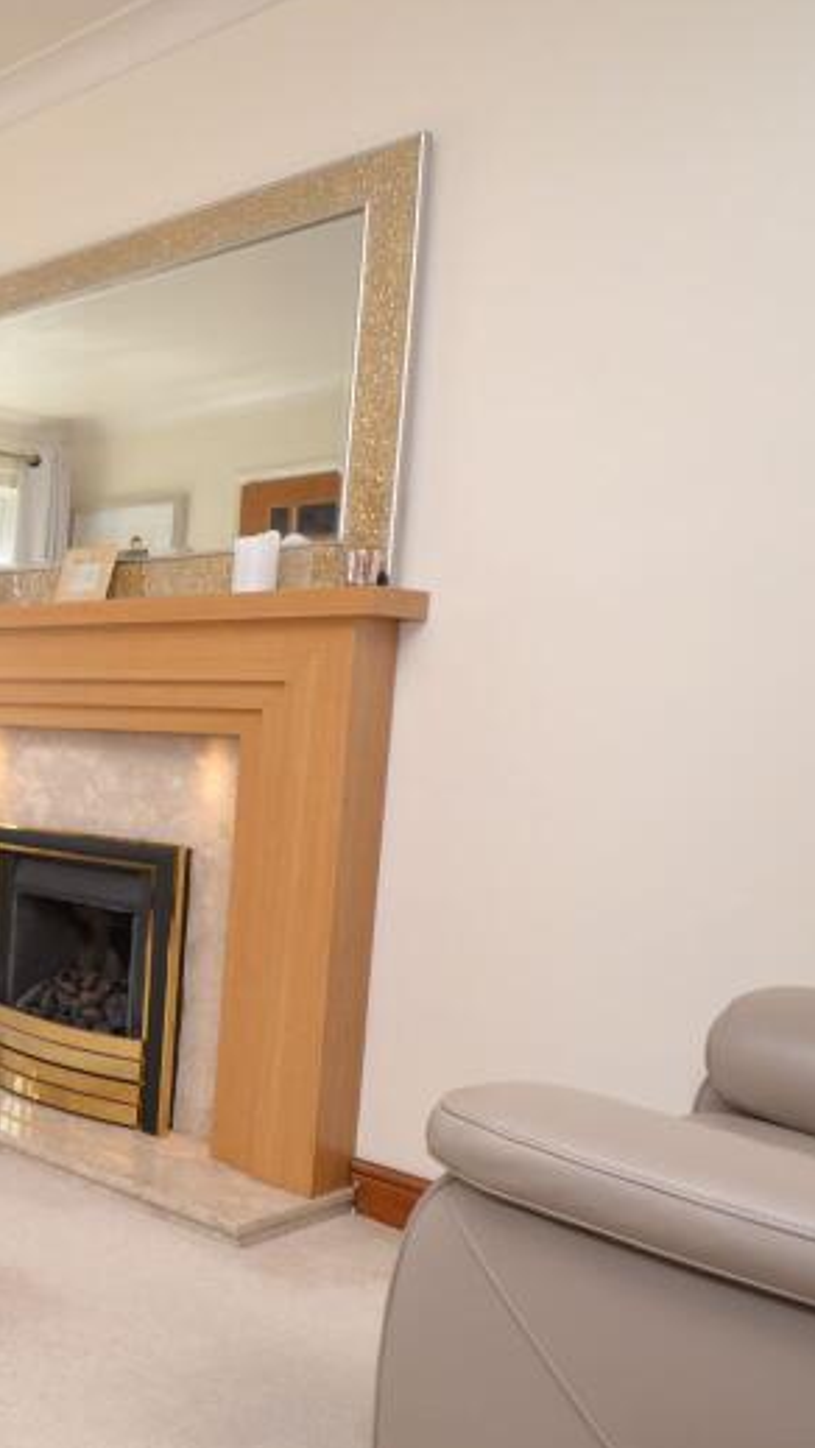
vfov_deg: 62.5
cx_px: -408
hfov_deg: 26.9
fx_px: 1191
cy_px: 791
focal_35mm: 31
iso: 400
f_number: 5.6
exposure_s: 1/125
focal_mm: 10
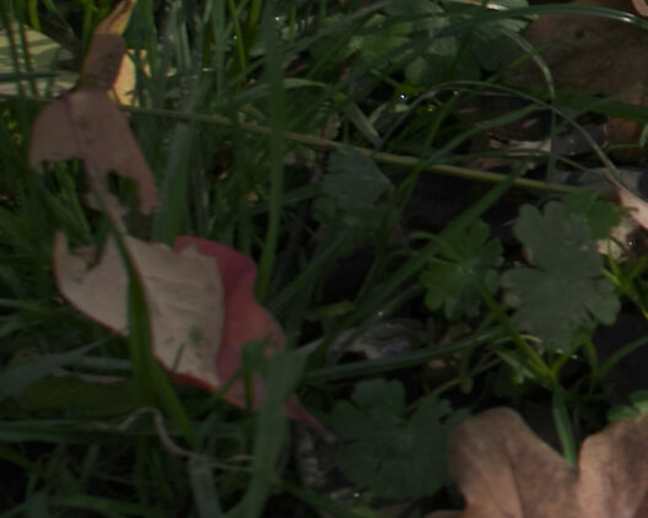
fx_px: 4256
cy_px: 102
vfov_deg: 7.0
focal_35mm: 222
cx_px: 1394
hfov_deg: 8.2
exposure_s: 1/200
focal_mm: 30
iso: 100
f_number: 4
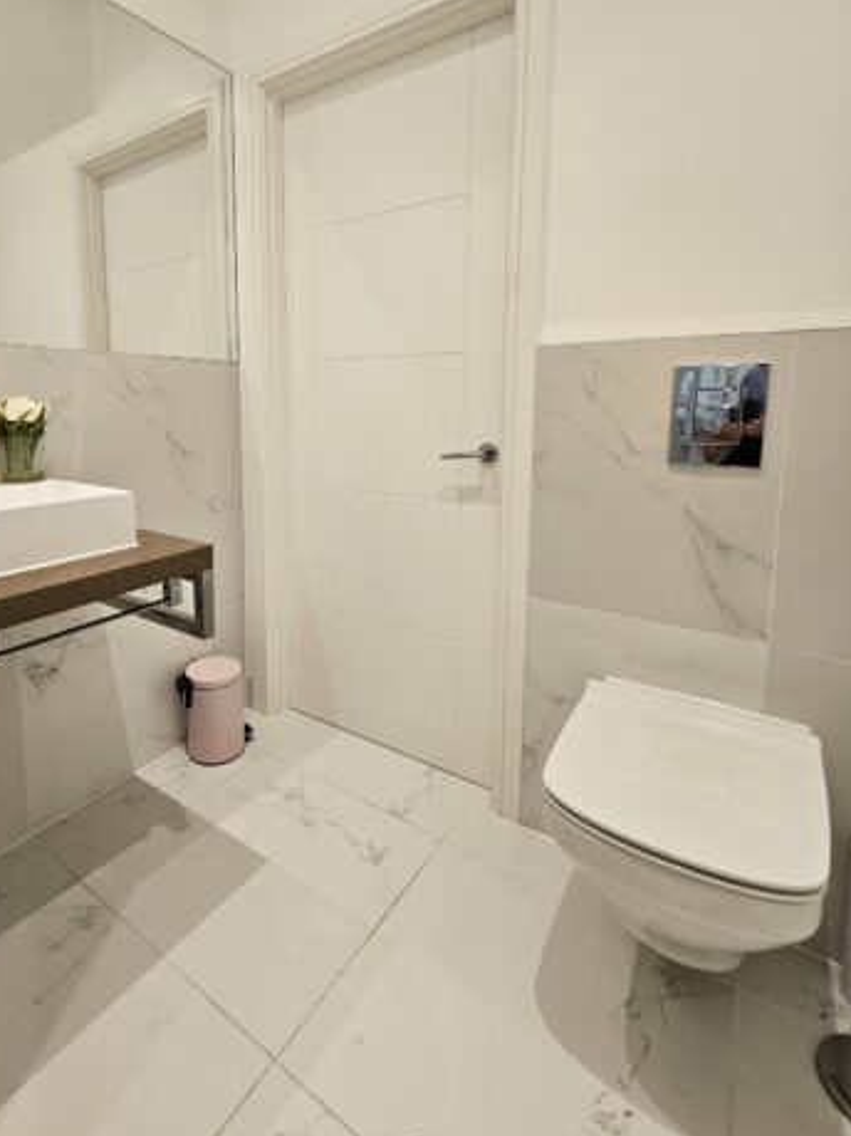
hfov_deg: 73.6
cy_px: 480
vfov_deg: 90.3
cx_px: 327
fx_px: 557
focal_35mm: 17
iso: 64
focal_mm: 1.74
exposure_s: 1/50
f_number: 2.2
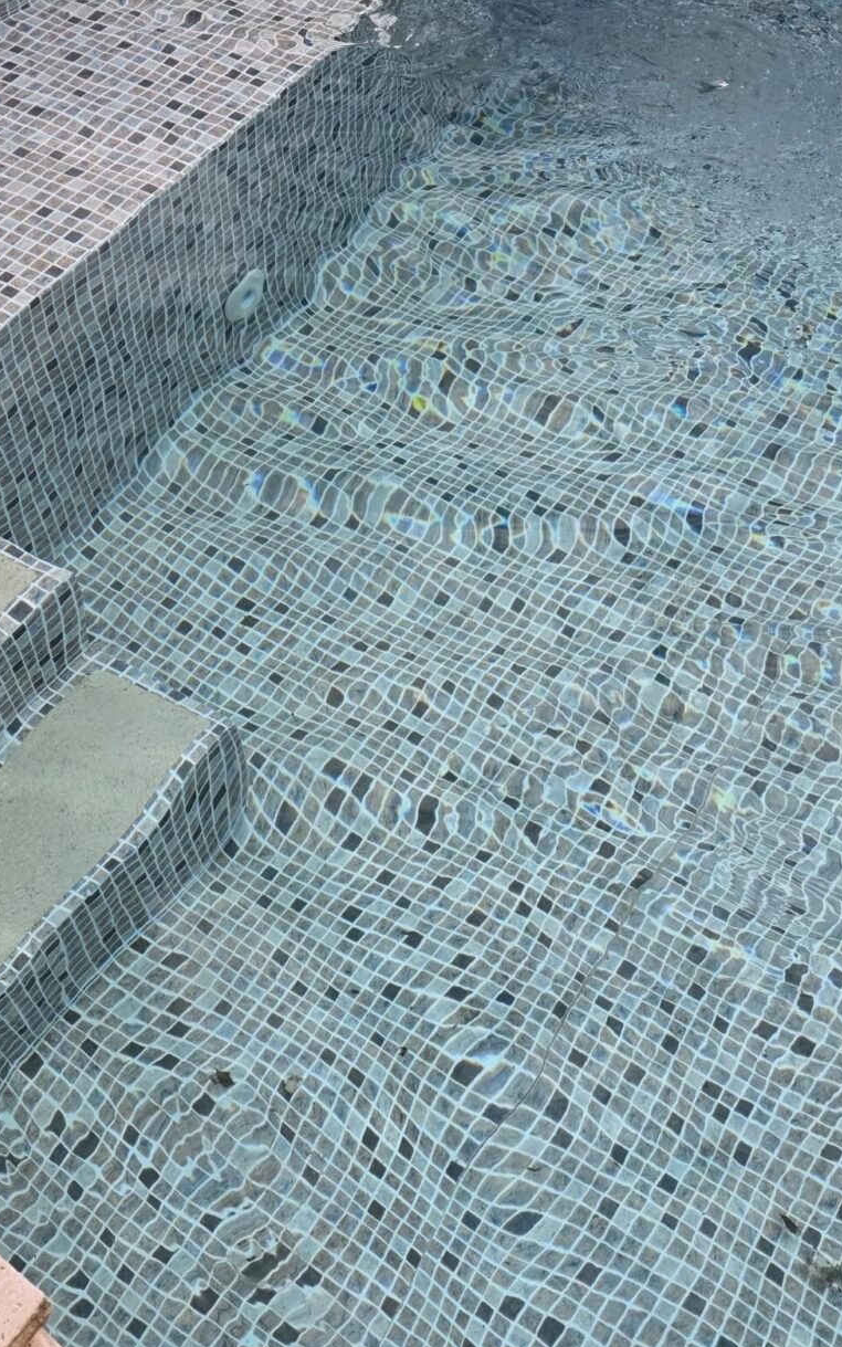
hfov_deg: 32.0
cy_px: 714
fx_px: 1468
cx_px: 410
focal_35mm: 40
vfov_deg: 49.2
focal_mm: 6.3
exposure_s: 1/6574
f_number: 1.7
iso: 80
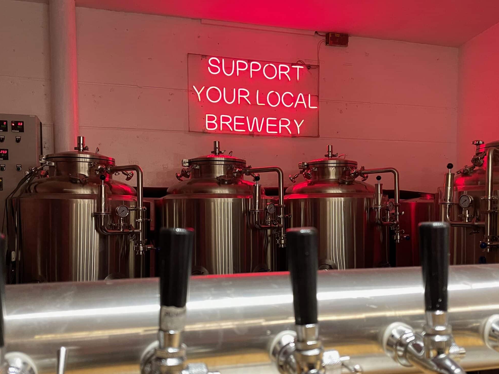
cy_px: 232
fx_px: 490
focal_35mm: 34
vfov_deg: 41.5
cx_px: 259
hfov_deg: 53.9
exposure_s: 1/60
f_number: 1.6
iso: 200
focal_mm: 4.2
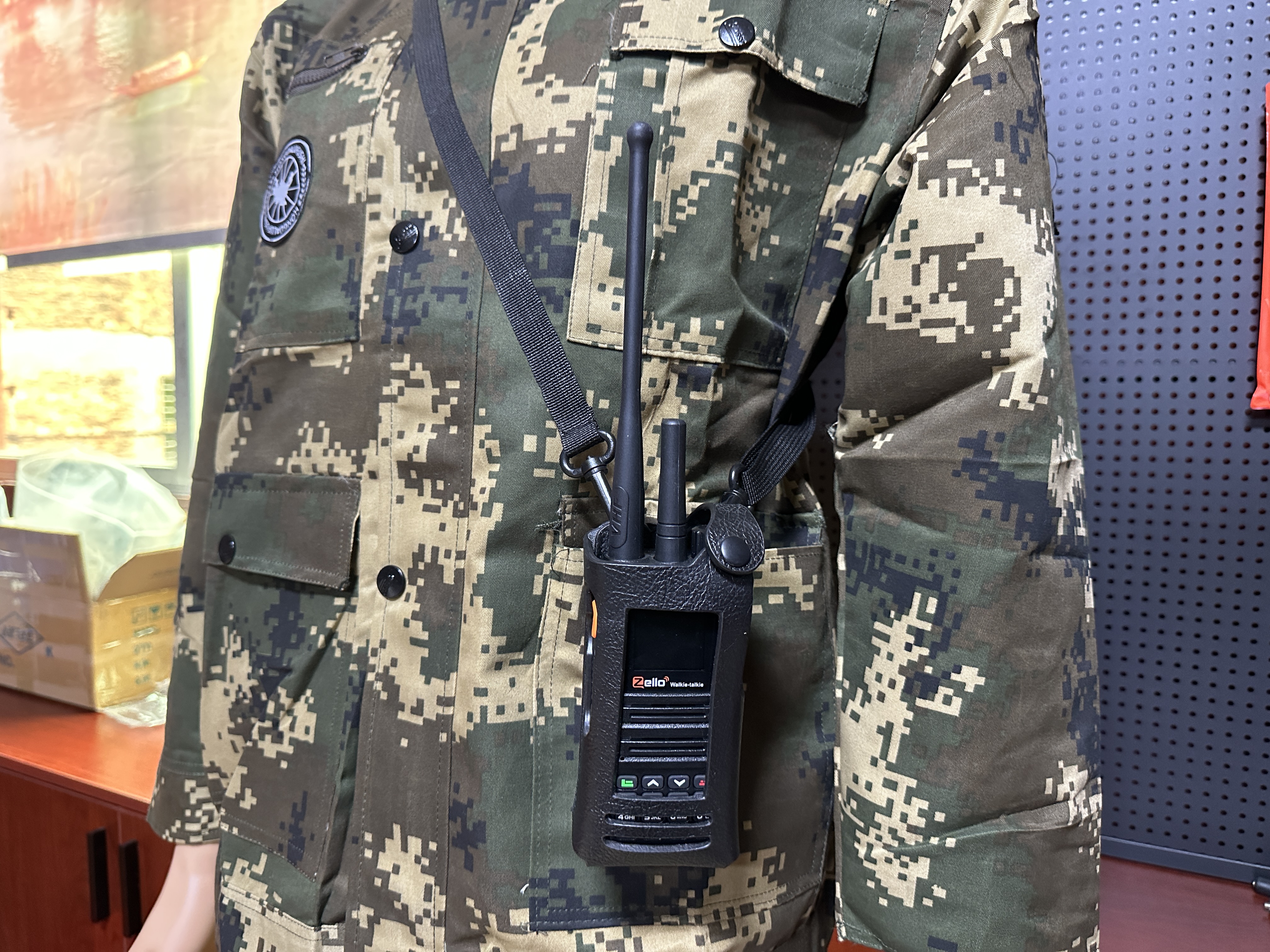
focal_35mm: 24
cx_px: 635
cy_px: 476
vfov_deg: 56.8
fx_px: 881
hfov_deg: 71.6
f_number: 1.78
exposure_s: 1/60
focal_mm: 6.86
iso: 800
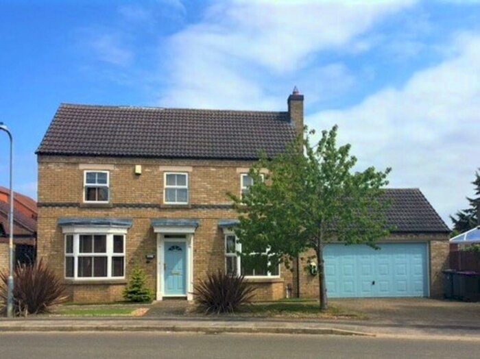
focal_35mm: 29
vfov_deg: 48.2
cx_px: 240
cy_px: 180
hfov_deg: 61.7
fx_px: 402
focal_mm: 4.15
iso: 25
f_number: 2.2
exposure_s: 1/2198
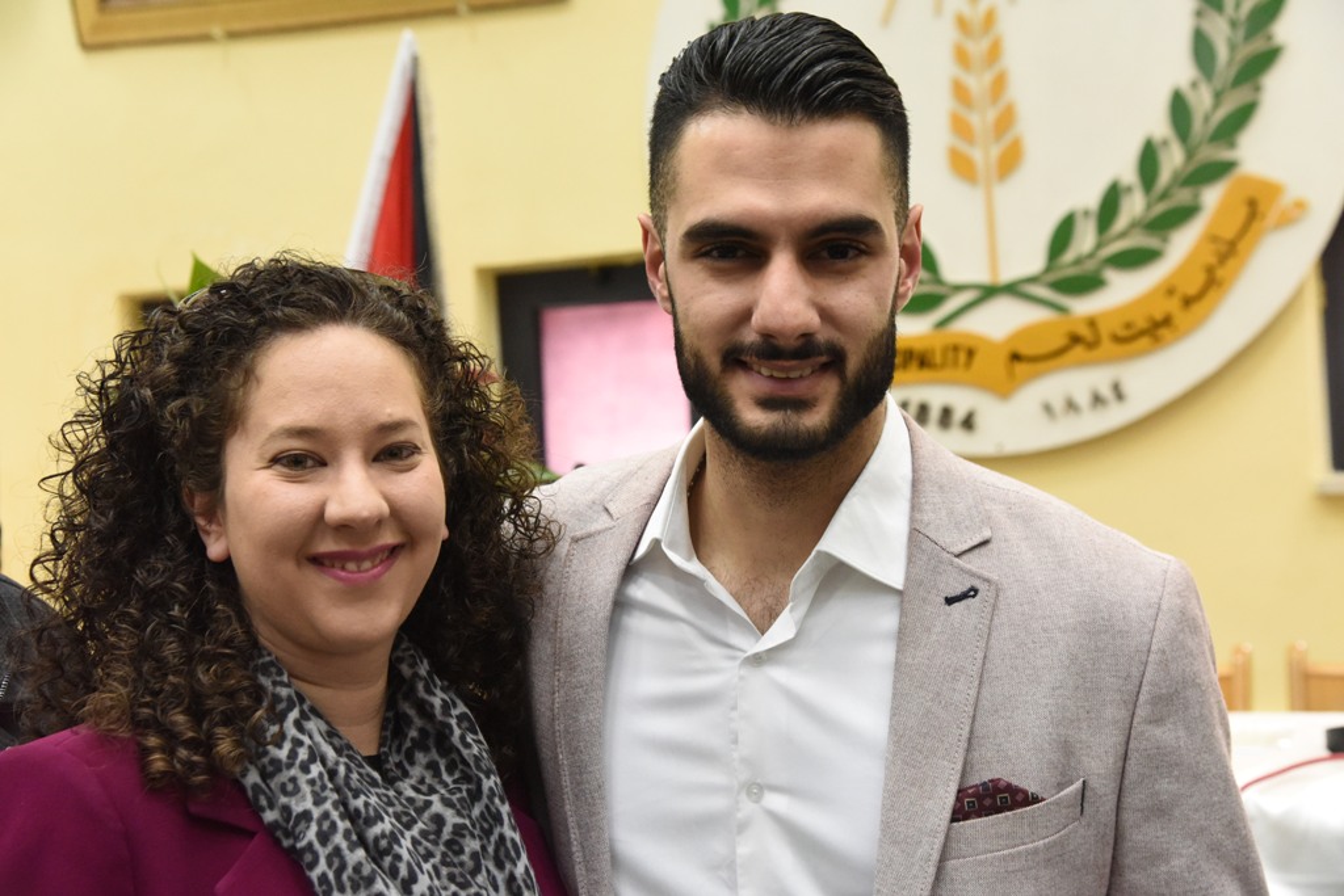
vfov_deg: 23.4
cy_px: 448
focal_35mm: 58
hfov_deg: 34.5
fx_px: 2165
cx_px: 672
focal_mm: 58
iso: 6400
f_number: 5.6
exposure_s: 1/125
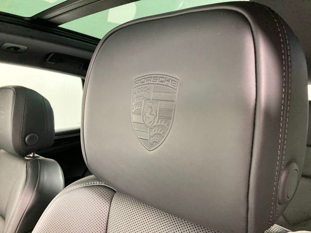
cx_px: 156
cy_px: 116
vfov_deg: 49.7
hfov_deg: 63.4
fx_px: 252
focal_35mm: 28
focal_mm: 3.99
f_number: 1.8
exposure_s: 1/40
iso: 320
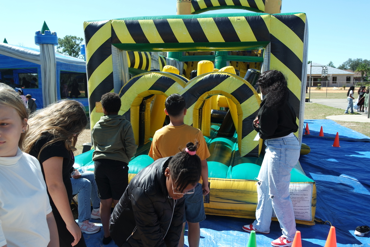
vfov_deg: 43.6
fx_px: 308
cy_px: 124
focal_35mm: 30
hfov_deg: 61.9
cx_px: 185
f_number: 5
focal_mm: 20
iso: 100
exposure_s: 1/200
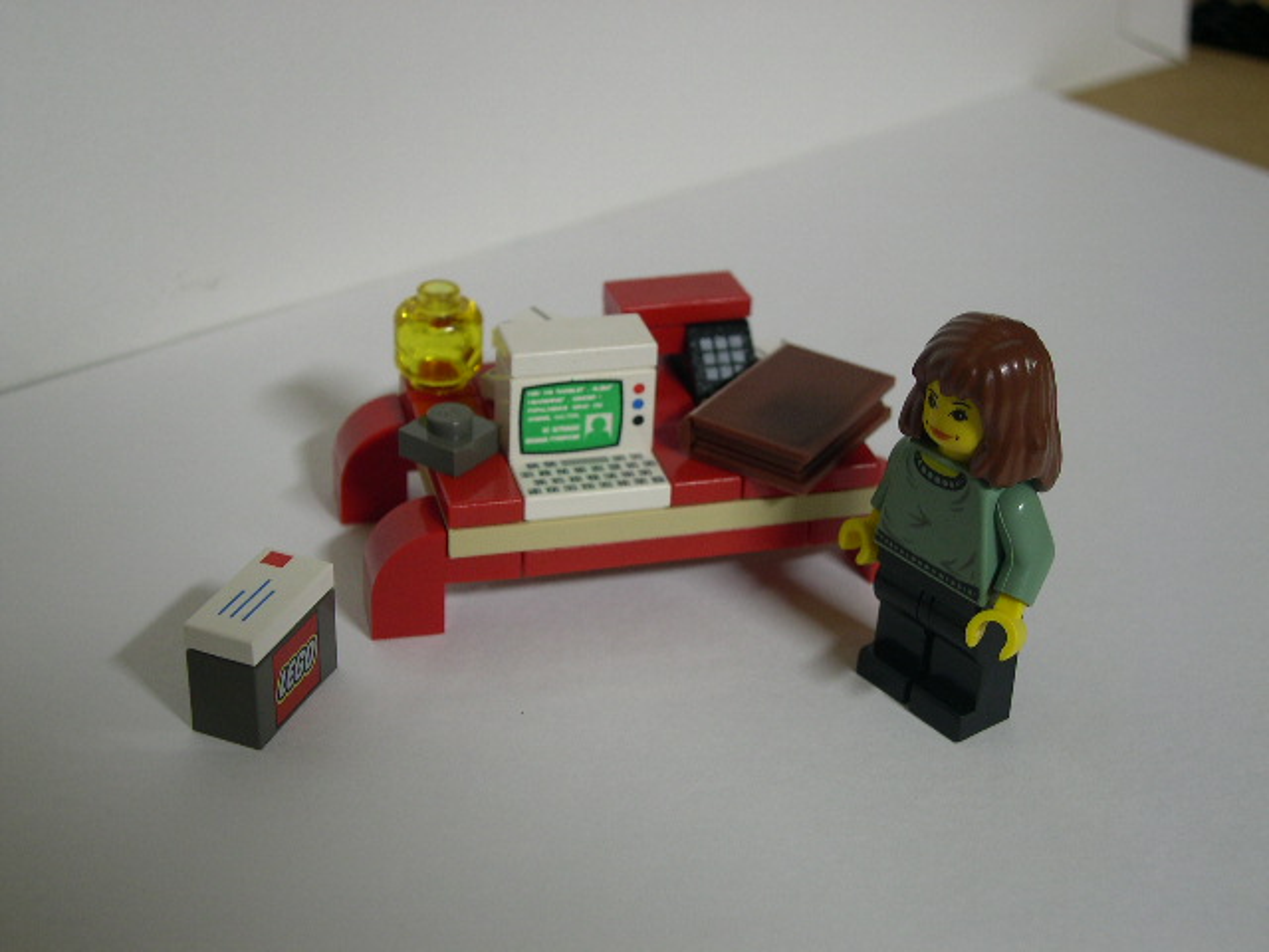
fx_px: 1906
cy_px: 476
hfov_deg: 36.8
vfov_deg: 28.0
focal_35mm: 52
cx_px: 634
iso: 100
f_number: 3.2
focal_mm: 11.1
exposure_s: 1/5.1
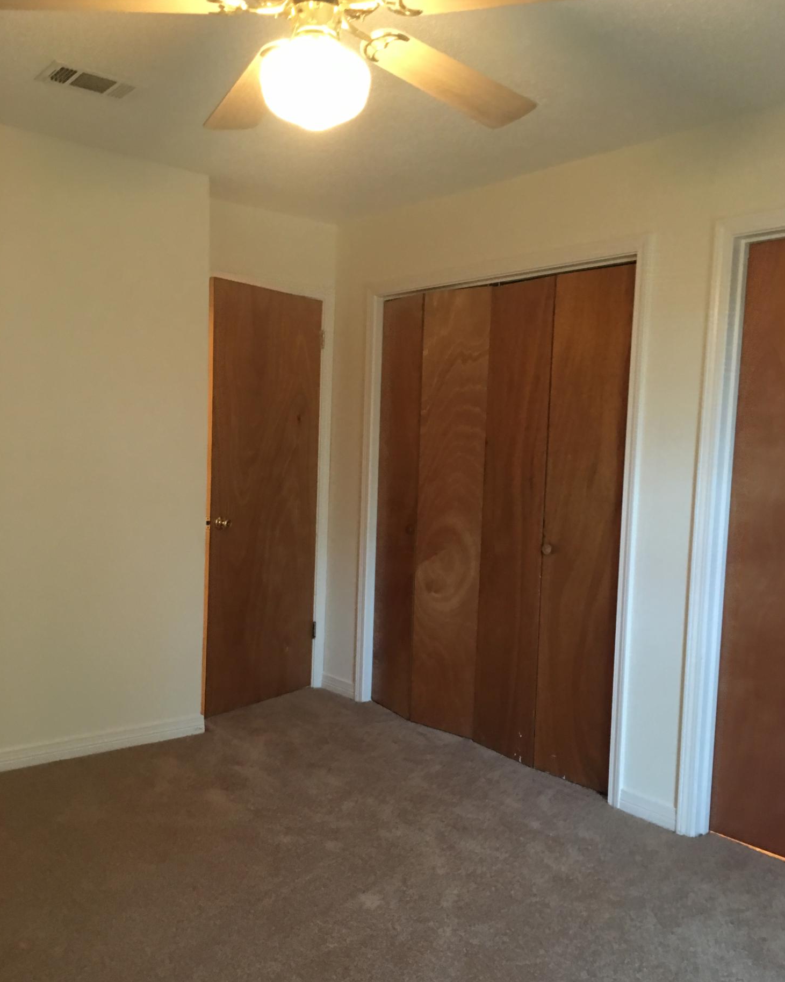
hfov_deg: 47.1
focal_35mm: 31
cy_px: 515
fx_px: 900
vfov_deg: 57.2
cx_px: 400
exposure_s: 1/4
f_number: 2.2
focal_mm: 4.15
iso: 64
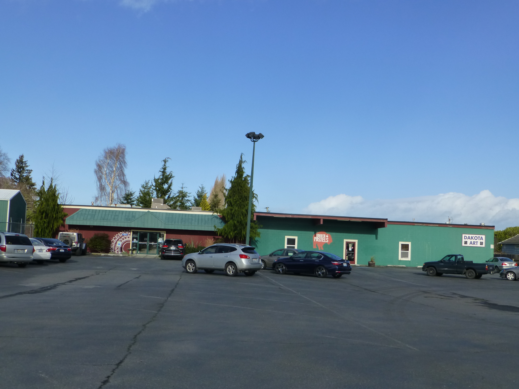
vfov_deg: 36.8
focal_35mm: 39
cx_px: 260
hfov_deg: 47.9
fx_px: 585
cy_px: 194
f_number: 3.9
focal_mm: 6.9
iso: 160
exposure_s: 1/1000
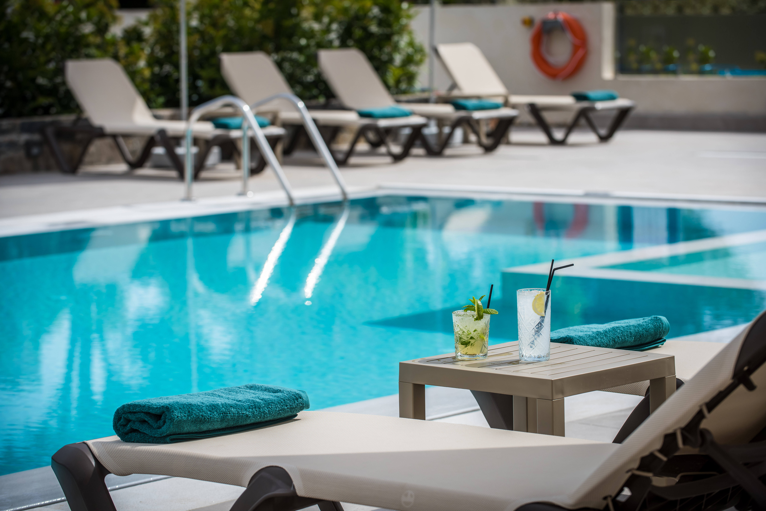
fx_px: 2469
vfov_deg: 11.8
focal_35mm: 116
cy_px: 256
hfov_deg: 17.6
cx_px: 383
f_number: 5.6
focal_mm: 116
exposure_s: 1/1250
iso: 200
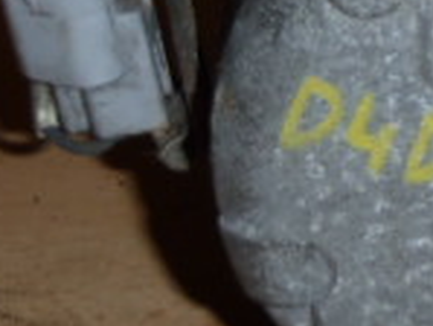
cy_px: -64
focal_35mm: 163
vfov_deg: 9.0
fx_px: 2041
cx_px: 468
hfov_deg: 11.9
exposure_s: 1/40
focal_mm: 6.83
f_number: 4.6
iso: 100
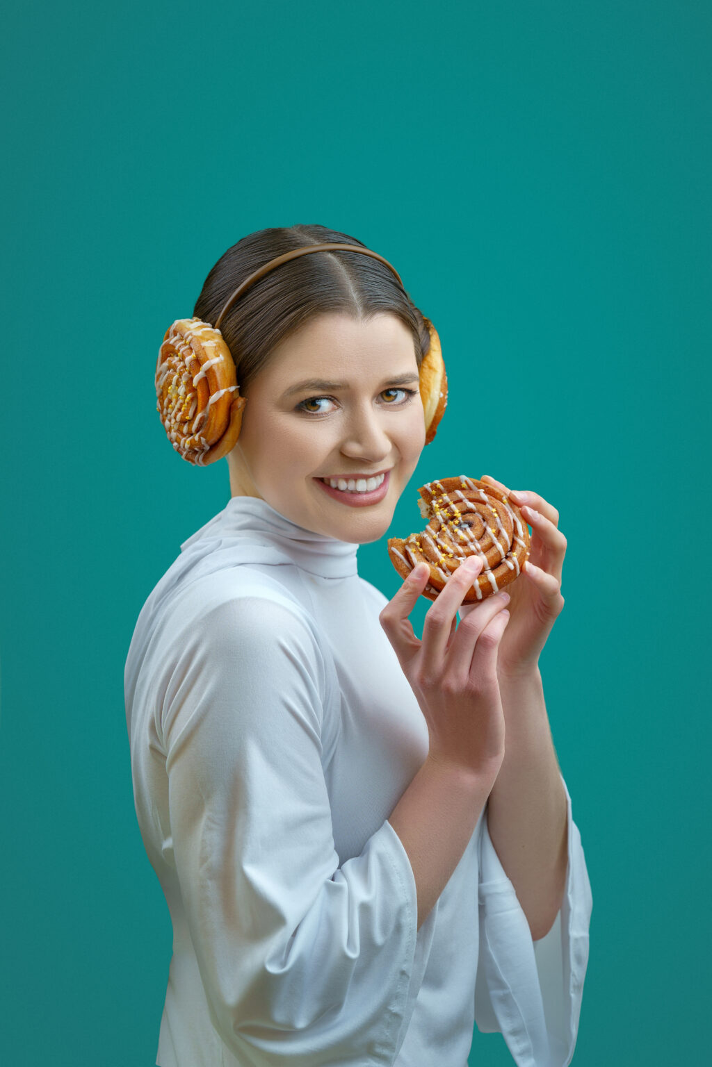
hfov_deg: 11.9
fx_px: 3411
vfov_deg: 17.8
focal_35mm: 115
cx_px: 356
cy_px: 534
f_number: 5.6
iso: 320
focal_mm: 115
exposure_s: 1/125
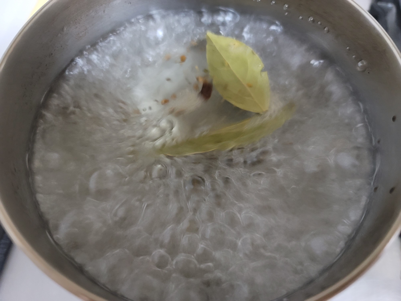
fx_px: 290
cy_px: 150
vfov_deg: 54.9
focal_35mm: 25
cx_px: 200
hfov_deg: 69.4
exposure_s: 1/24
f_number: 1.8
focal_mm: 7
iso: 500
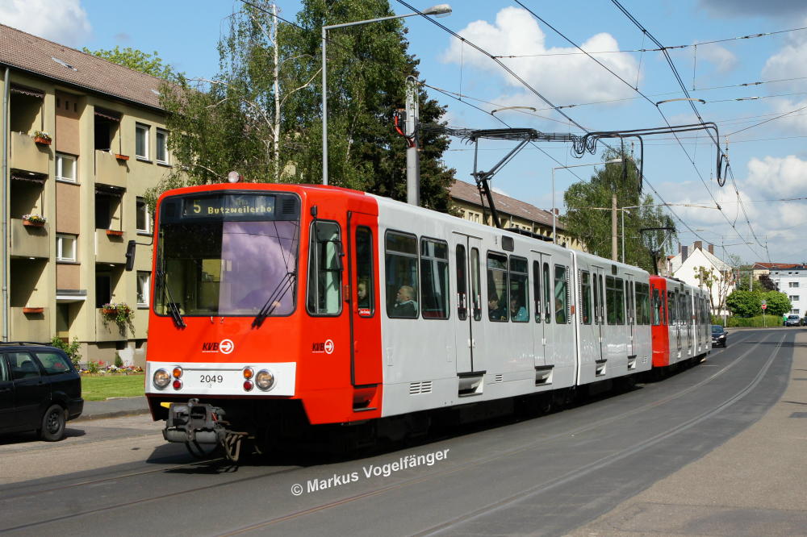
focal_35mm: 52
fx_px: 1176
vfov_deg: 25.7
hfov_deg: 37.9
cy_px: 268
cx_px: 404
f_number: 9
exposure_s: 1/1000
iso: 400
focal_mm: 35
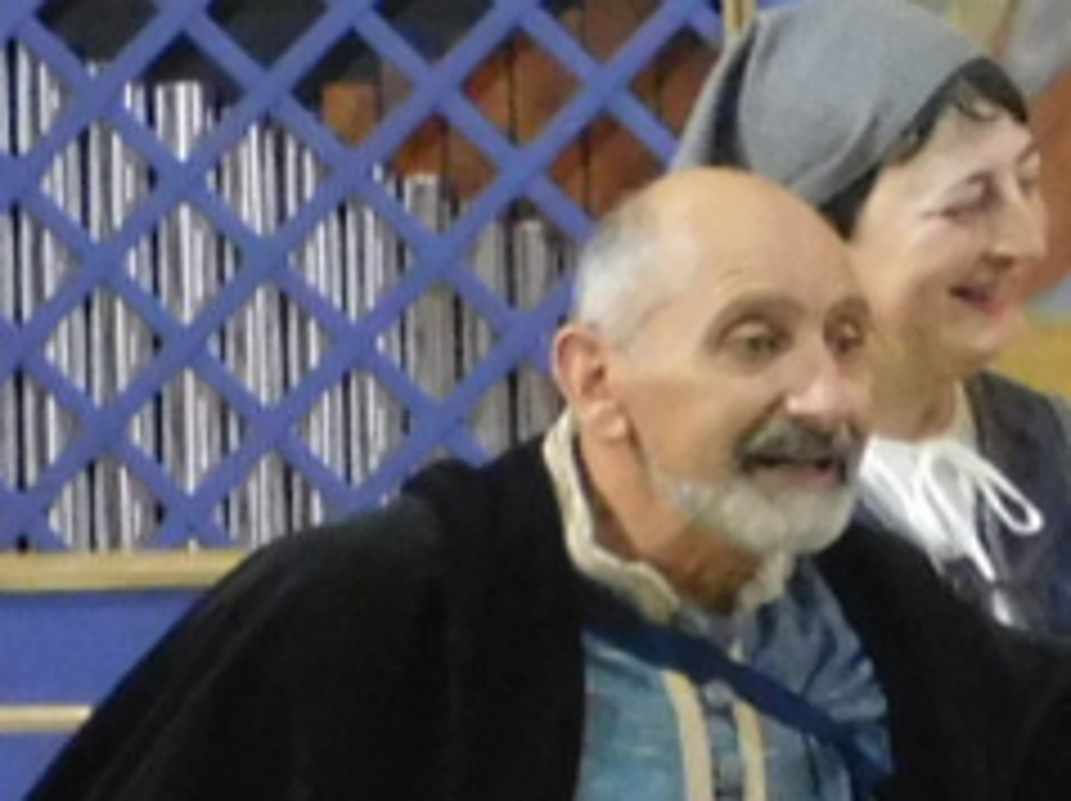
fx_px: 23923
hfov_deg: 2.6
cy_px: 122
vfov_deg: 1.9
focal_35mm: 774
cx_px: 2282
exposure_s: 1/30
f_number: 4.8
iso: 560
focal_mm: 20.3
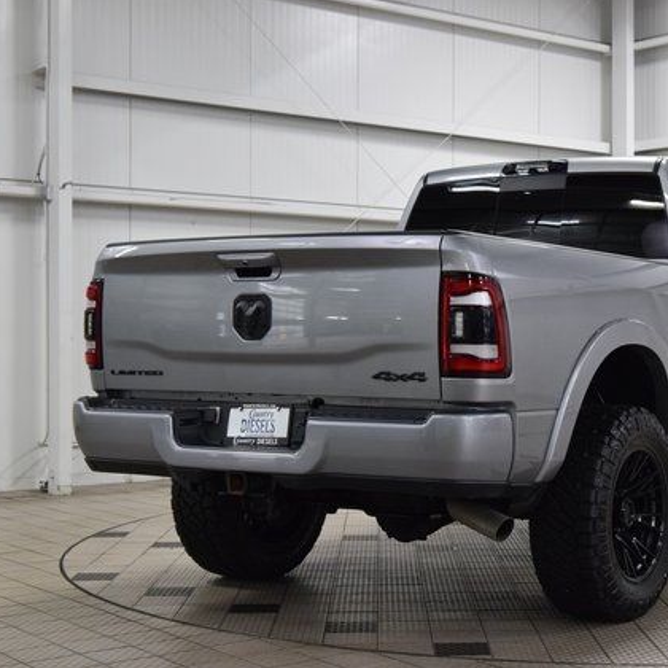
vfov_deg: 26.1
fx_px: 1441
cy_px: 333
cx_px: 490
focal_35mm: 66
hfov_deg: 25.8
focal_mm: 34
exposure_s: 1/60
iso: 1600
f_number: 7.1
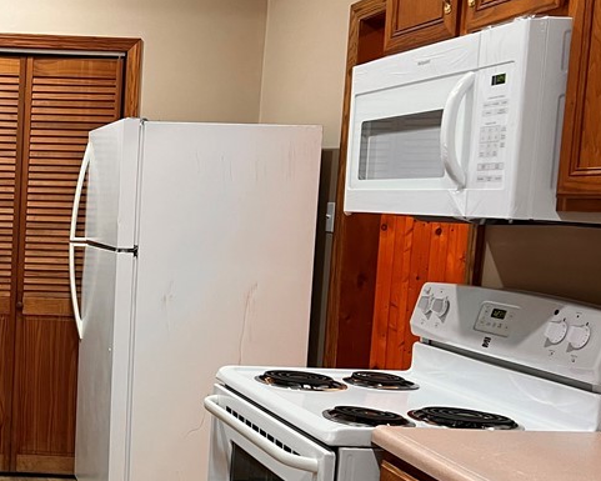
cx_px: -22
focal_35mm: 54
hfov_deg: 31.6
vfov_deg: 28.0
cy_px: 311
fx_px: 961
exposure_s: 1/60
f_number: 1.5
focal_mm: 5.7
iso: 200
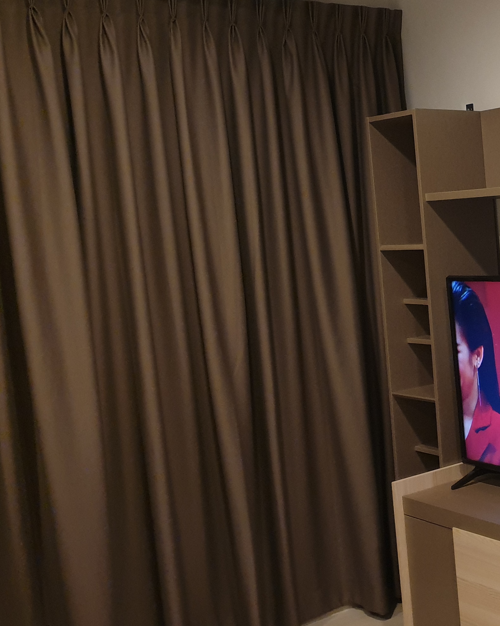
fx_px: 962
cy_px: 322
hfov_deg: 26.1
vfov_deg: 36.0
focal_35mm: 52
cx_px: 594
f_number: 1.5
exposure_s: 1/50
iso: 250
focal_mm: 4.3
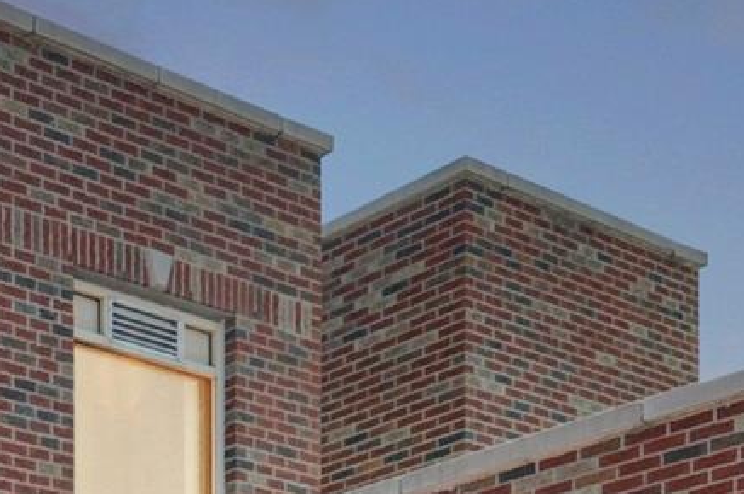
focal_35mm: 77
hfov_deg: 21.7
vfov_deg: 14.0
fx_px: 1596
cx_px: -390
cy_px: 1068
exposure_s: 1/640
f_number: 13
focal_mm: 11
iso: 800
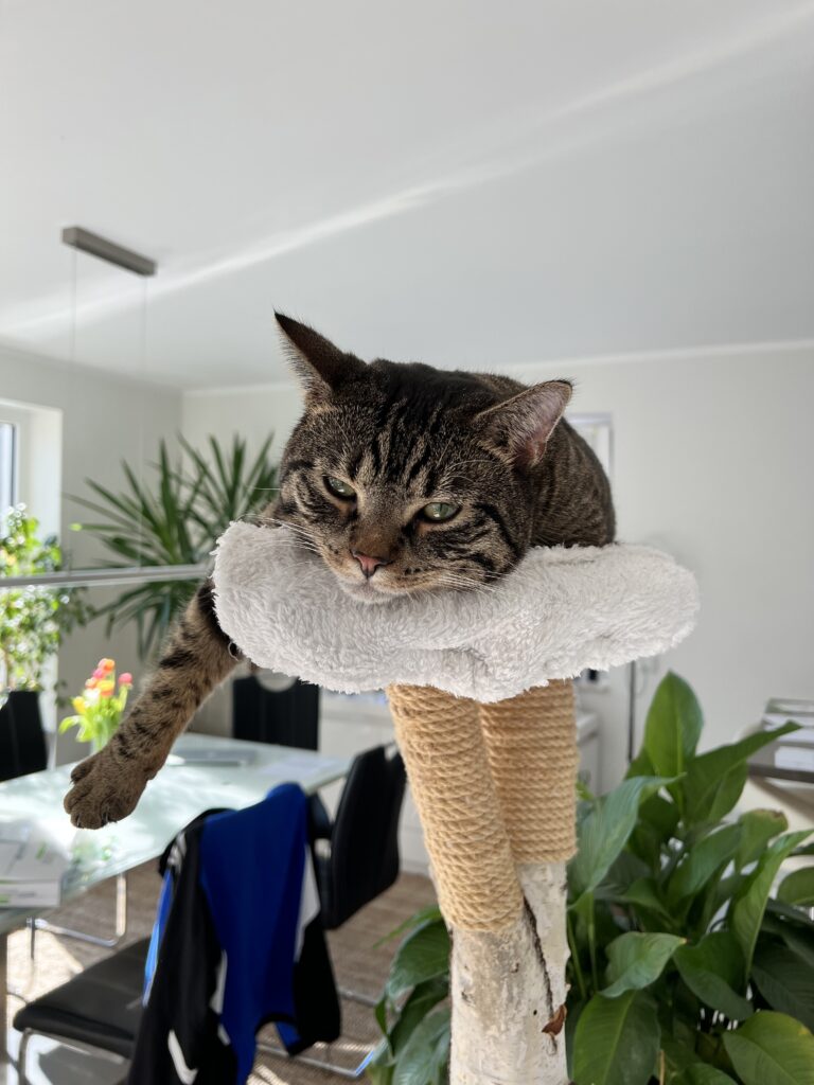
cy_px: 542
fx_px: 815
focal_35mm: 26
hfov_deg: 53.1
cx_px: 407
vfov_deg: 67.3
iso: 50
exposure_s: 1/359
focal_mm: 5.7
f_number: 1.5
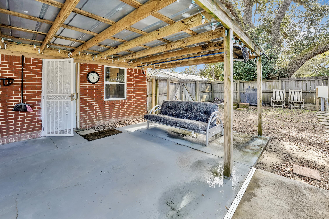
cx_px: 164
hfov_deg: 104.3
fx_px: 128
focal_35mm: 14
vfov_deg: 81.2
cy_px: 110
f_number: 8
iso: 50
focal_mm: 14
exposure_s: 1/15
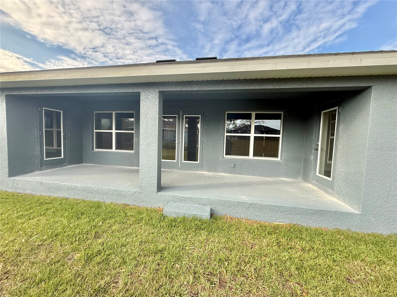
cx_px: 198
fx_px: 161
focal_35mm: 14
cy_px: 148
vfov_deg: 85.7
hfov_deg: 102.1
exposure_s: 1/307
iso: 50
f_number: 2.2
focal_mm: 2.22
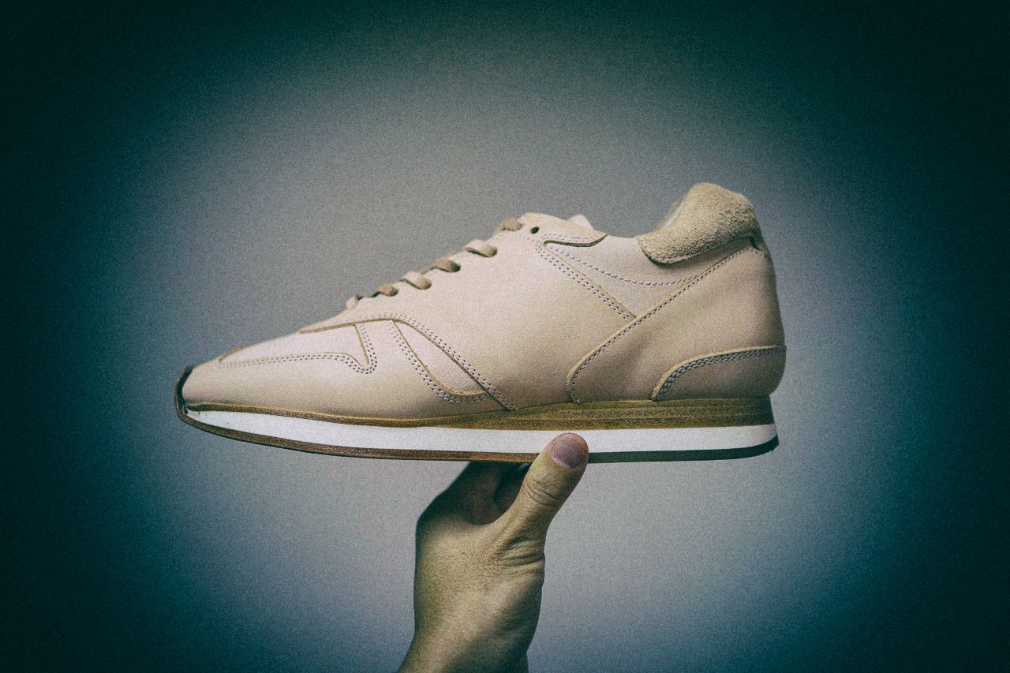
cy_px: 336
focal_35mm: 35
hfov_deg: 54.4
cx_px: 505
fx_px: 982
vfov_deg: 37.8
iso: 200
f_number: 2
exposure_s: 1/500
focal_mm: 35
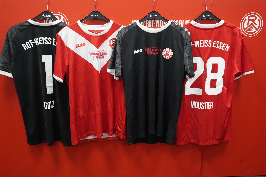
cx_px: 133
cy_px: 88
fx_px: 229
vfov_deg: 42.3
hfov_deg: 60.3
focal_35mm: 31
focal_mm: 31
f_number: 5
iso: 4000
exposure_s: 1/160
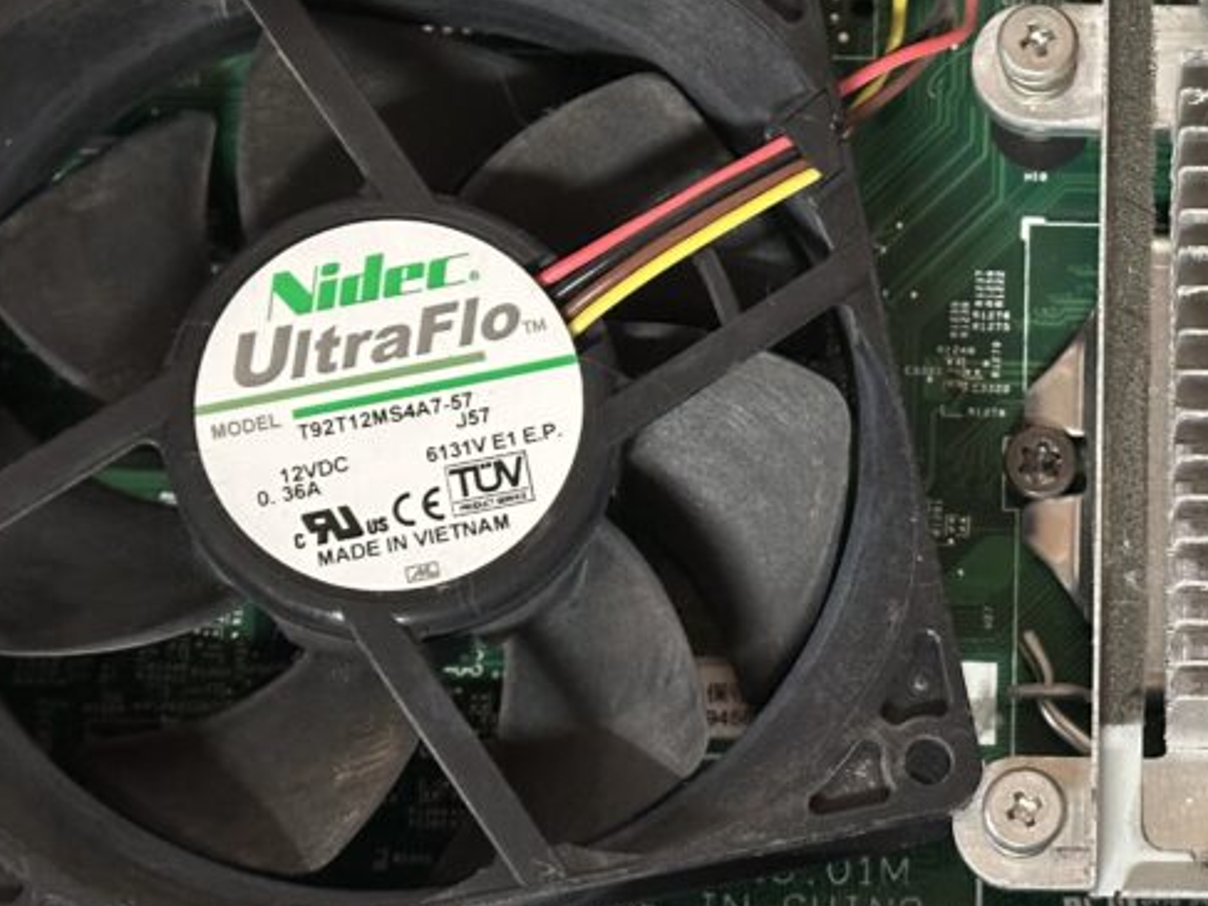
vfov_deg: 14.6
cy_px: 424
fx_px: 3524
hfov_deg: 19.2
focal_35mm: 101
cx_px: 1005
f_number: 1.78
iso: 500
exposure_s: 1/25
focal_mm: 6.86
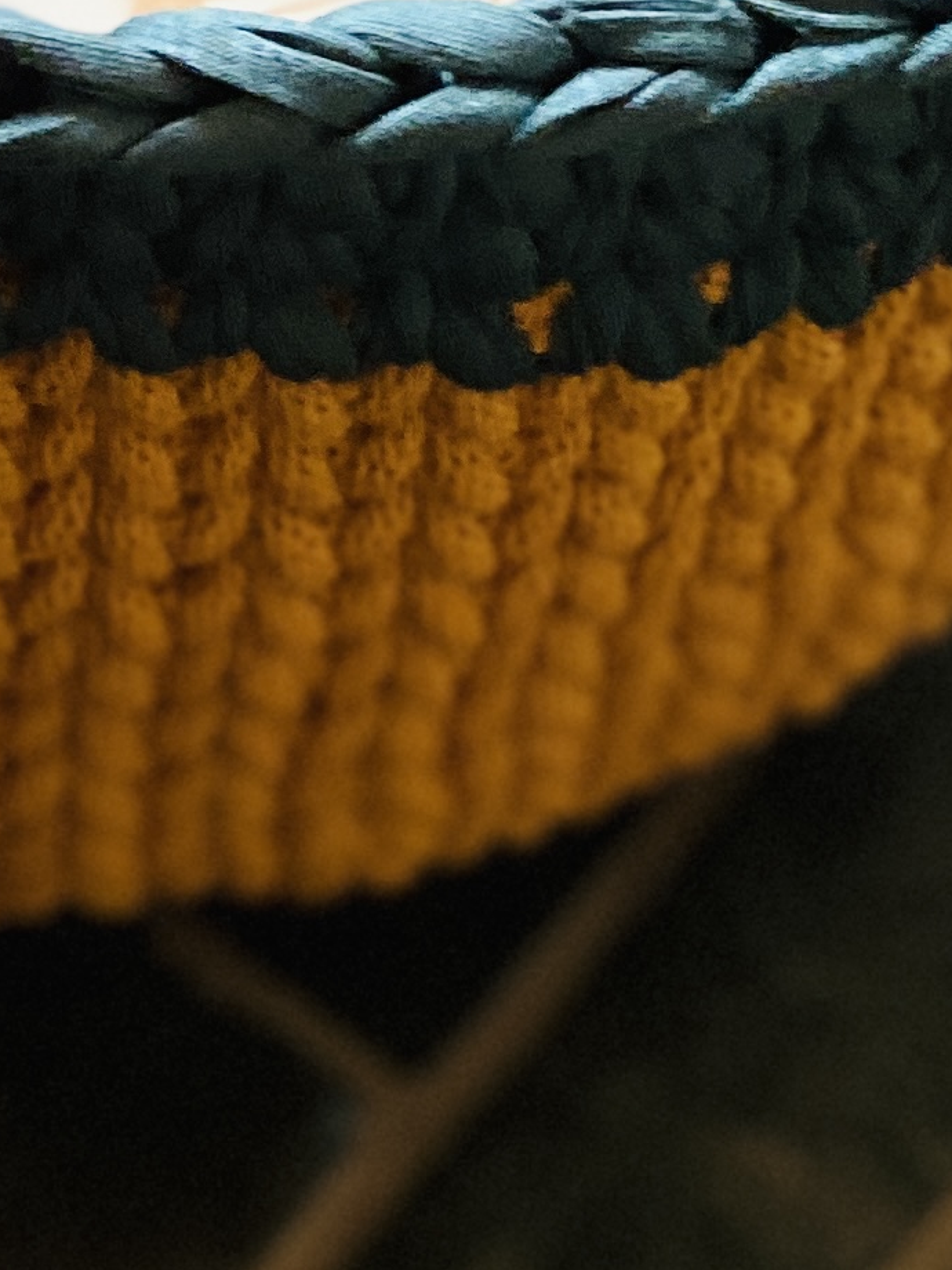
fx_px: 4180
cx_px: -225
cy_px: 315
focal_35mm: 114
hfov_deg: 12.6
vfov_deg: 17.2
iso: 640
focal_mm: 4.25
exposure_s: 1/25
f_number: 1.8
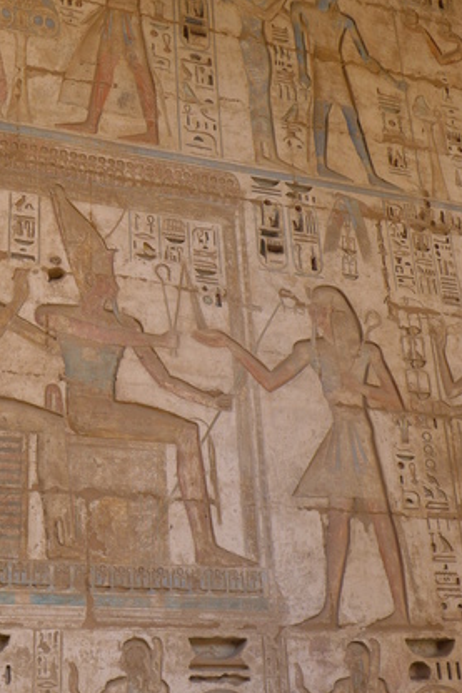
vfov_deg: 38.0
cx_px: 105
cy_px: 266
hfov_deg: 25.6
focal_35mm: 52
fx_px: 1000
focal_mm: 5.9
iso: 80
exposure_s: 1/200
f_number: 2.5
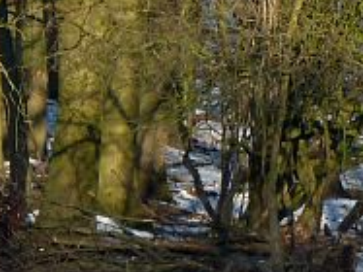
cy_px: 214
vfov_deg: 1.4
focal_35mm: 1073
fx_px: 11245
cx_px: 685
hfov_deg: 1.8
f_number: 4.5
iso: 80
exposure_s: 1/160
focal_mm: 32.1
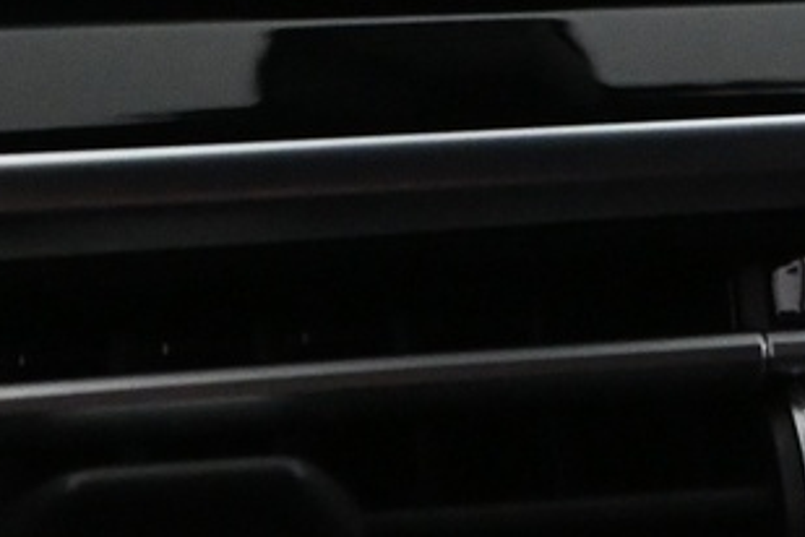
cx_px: 693
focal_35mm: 126
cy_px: -594
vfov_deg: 10.0
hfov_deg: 16.1
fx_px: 2817
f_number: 4.5
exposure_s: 1/80
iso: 4000
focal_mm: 16
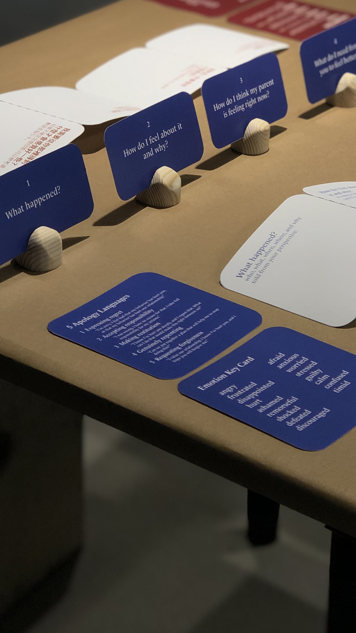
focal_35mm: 87
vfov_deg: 24.3
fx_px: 1460
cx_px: 253
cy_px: 209
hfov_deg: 13.9
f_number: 2.4
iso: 20
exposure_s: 1/60
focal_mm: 6
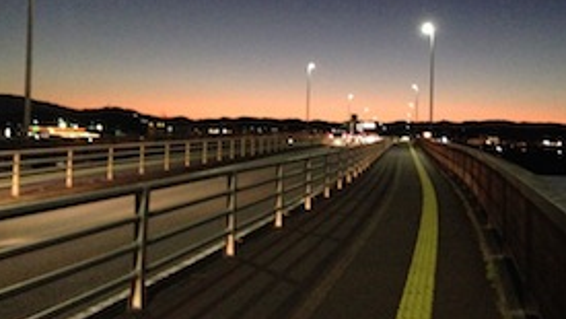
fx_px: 706
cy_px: 105
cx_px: 329
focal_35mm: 47
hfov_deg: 43.6
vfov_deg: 25.3
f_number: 2.4
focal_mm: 4.12
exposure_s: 1/15
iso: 800
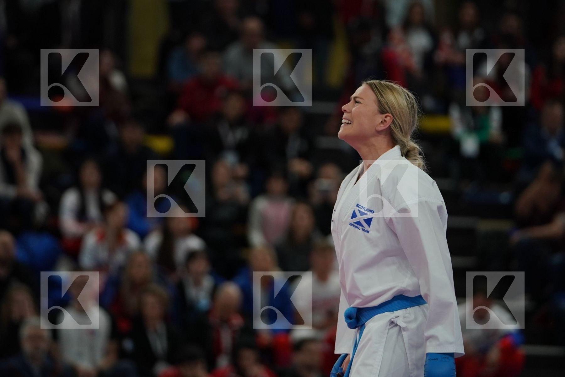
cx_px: 282
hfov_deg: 8.0
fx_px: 4065
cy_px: 188
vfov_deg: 5.3
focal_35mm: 259
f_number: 2.8
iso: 1000
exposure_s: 1/1000
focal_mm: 173
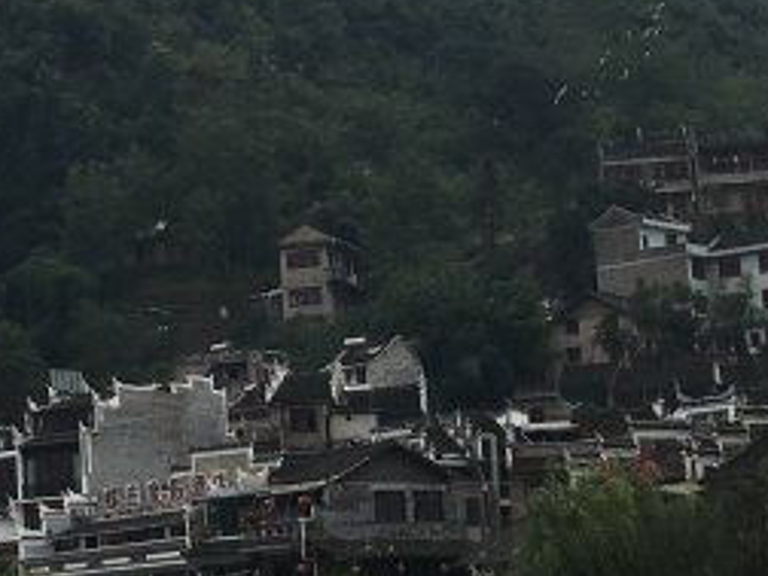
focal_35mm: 118
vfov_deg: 12.5
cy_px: 104
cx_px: 250
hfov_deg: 16.6
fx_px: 2618
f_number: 2.2
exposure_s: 1/974
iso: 25
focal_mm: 4.15
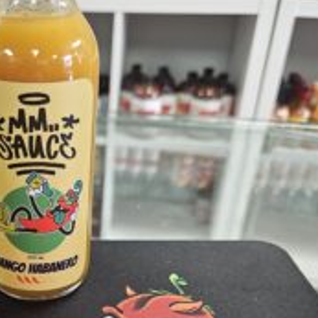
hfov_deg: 34.9
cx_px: 62
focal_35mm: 47
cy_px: 276
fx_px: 488
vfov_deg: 34.4
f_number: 1.8
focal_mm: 5.4
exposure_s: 1/120
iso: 250
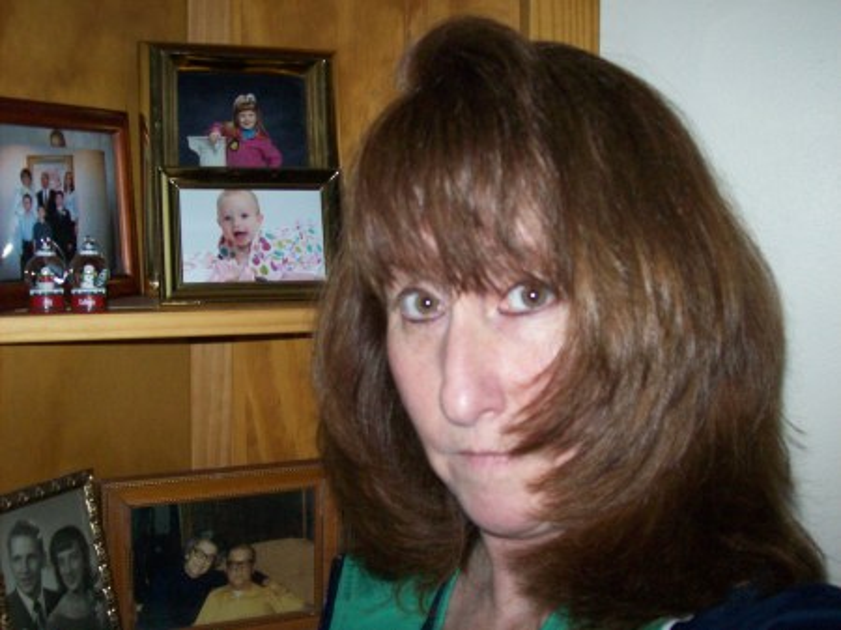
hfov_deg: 42.1
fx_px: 1093
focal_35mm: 45
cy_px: 315
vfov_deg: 32.2
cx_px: 420
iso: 200
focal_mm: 7.6
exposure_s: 1/73.6
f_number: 3
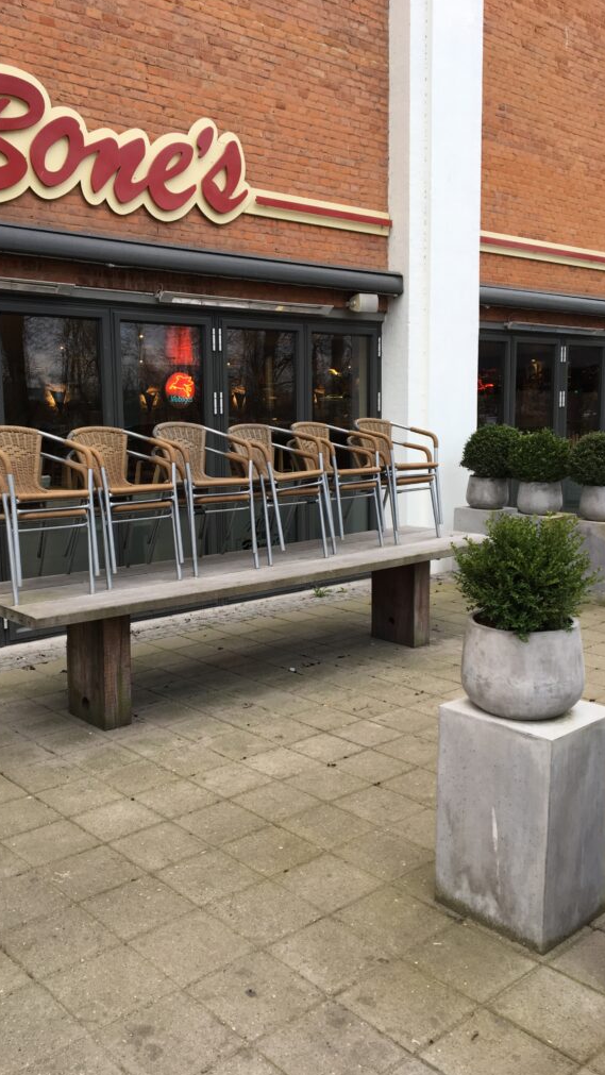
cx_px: 223
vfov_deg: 61.0
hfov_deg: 36.5
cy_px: 537
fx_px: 912
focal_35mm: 32
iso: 32
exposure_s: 1/50
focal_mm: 4.15
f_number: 2.2
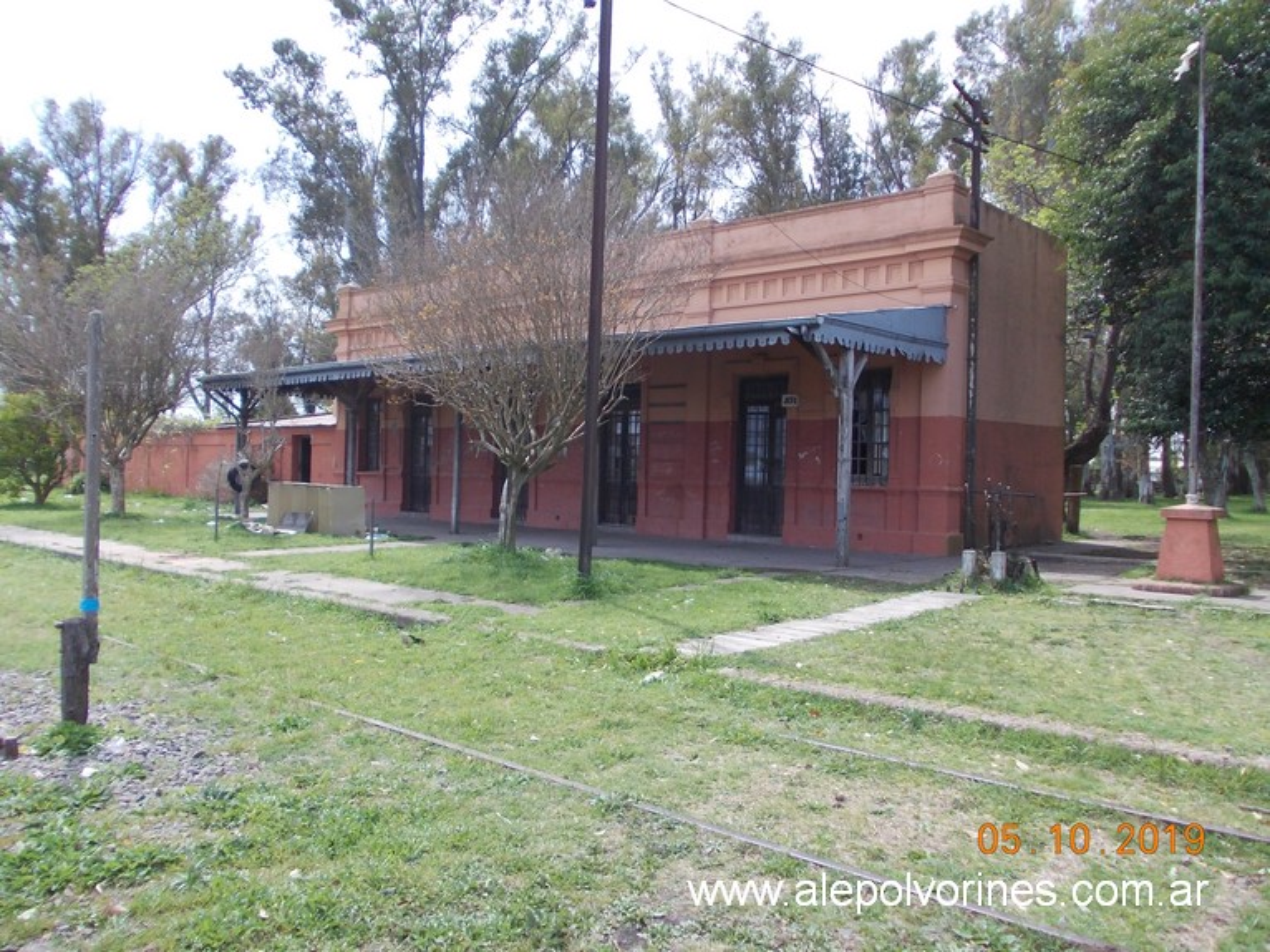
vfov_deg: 49.7
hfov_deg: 63.5
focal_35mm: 28
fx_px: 1027
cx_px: 635
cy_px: 476
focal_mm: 4
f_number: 5.4
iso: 80
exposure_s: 1/160
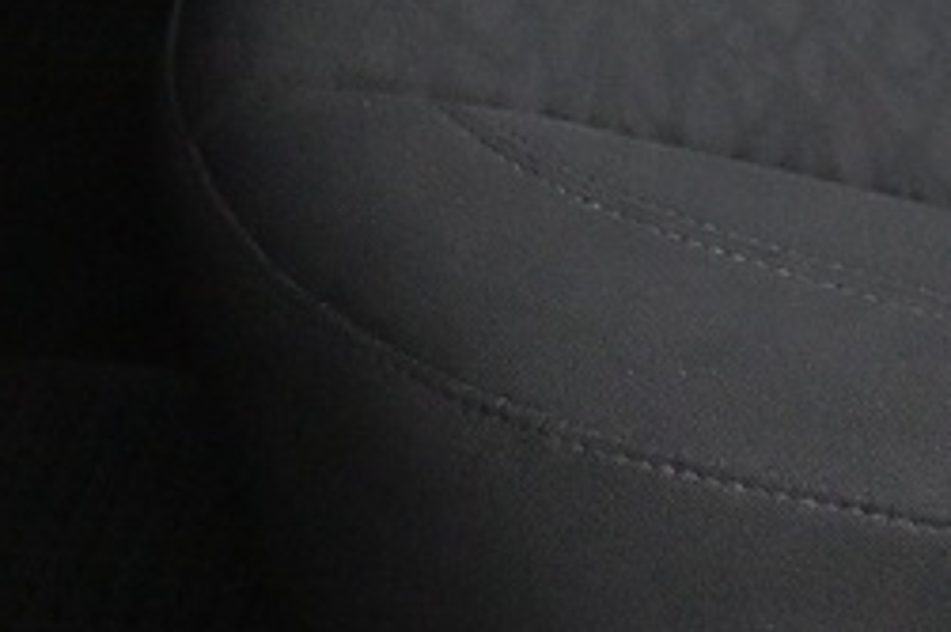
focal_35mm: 155
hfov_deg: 13.0
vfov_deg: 8.0
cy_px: -1003
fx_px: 4092
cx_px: 1061
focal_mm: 16
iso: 4000
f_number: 3.5
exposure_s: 1/60
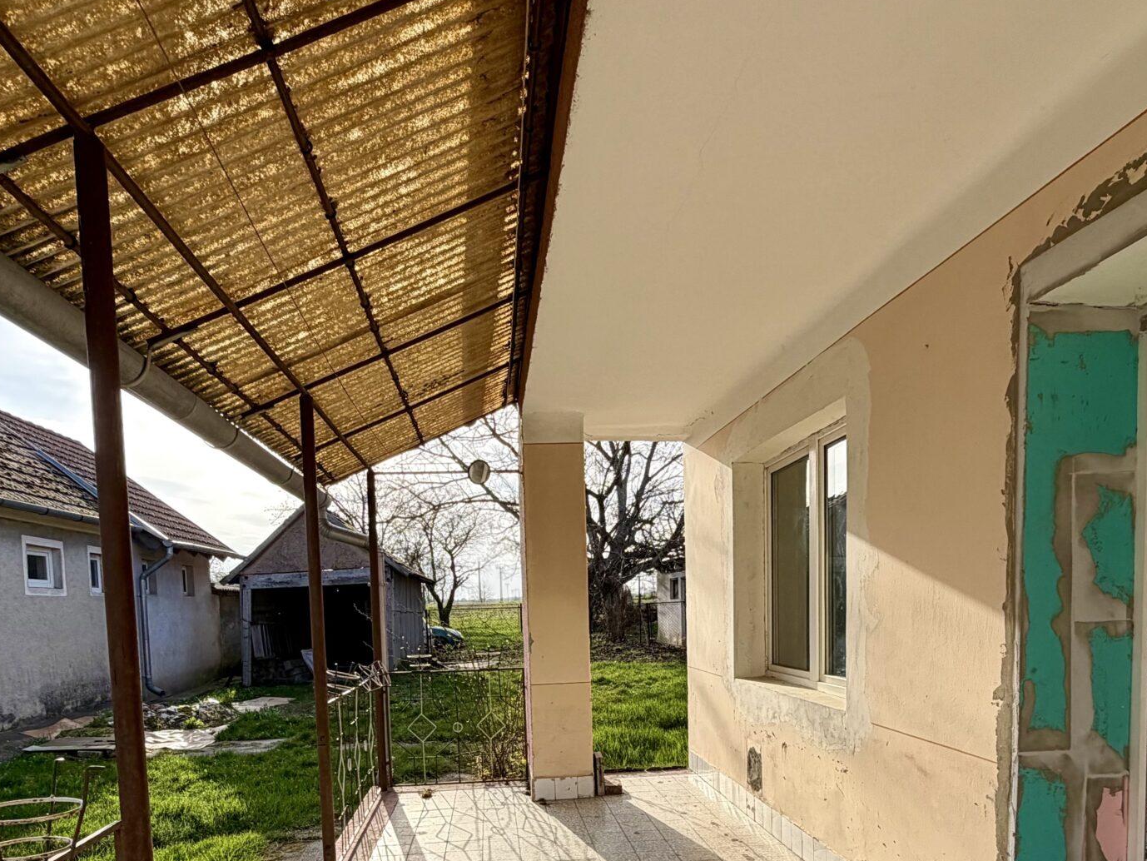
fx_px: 862
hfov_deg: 67.3
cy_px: 674
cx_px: 553
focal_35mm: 26
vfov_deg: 50.3
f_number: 2.2
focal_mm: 2.22
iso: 40
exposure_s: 1/694
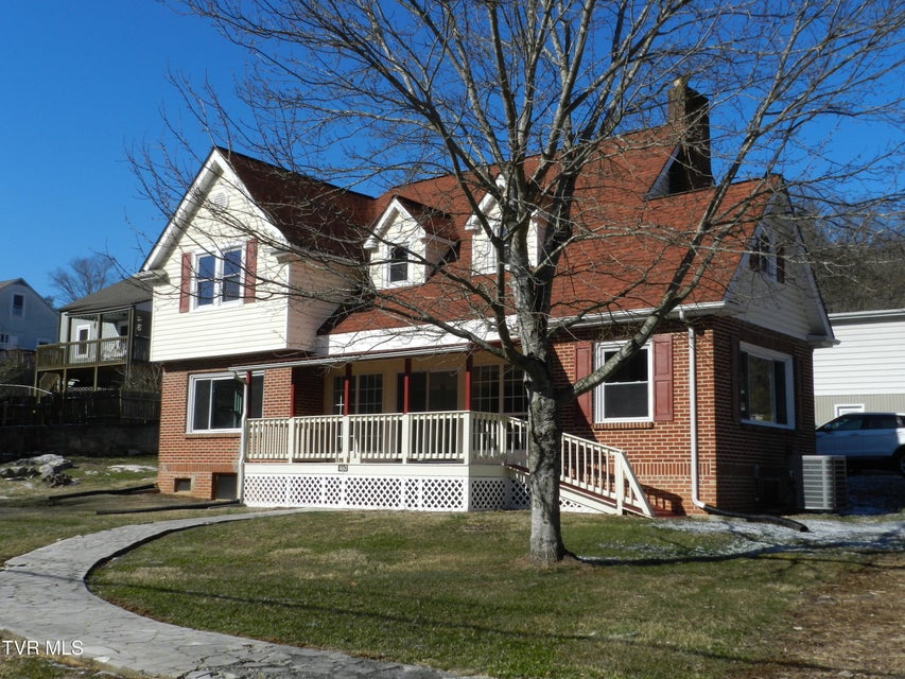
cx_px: 452
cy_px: 340
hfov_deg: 49.0
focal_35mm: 38
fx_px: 994
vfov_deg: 37.7
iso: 160
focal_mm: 6.7
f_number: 5.6
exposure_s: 1/800
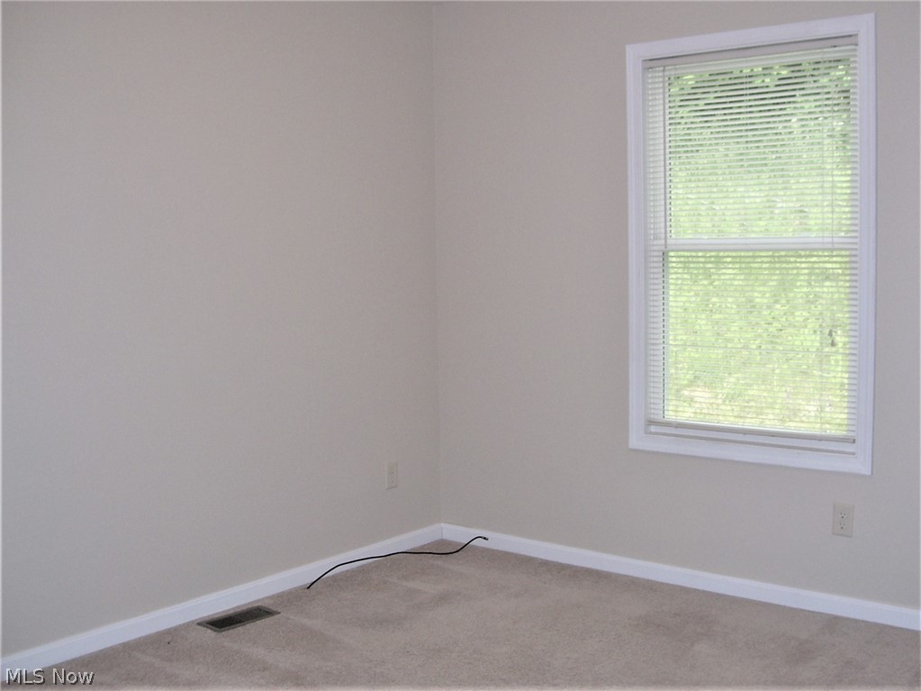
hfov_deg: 51.4
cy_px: 346
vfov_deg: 39.6
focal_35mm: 36
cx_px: 460
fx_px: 958
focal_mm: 6
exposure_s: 1/60
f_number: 2.7
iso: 80
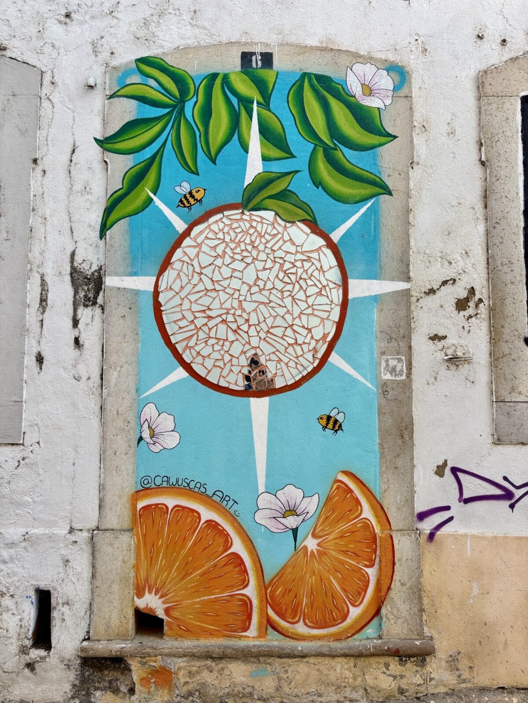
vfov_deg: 67.3
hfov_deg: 53.1
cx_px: 264
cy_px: 352
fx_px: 529
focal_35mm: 26
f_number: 1.6
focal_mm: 5.96
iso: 50
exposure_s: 1/970
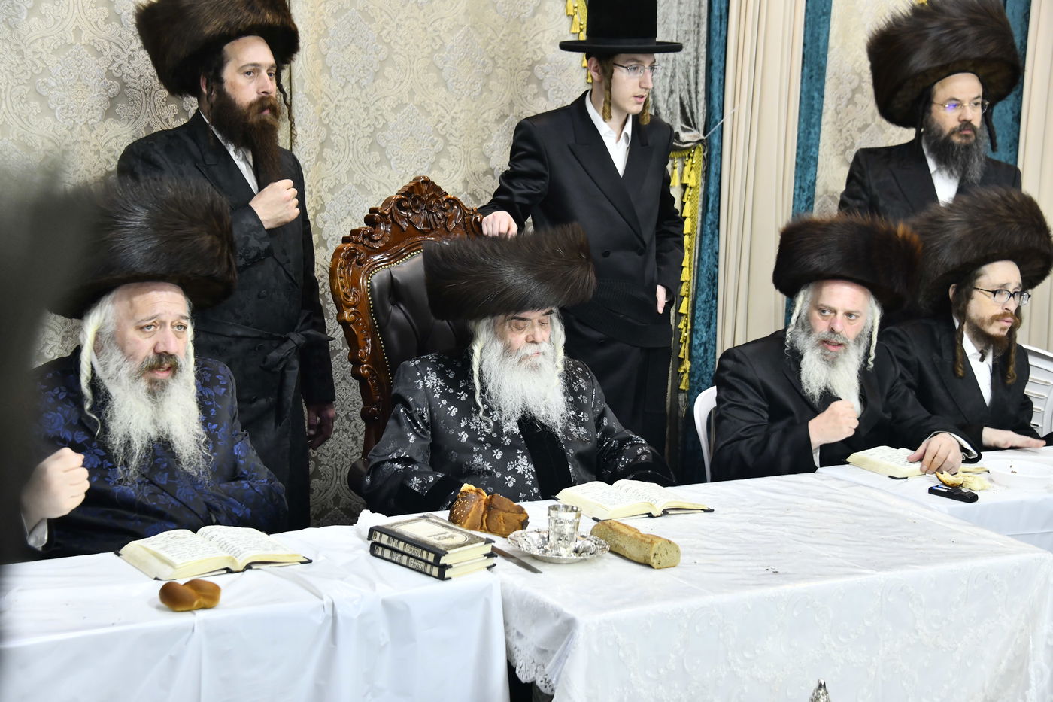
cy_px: 351
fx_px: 1901
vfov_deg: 20.9
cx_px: 526
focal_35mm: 65
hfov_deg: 31.0
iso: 1250
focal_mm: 65
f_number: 5.6
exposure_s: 1/320
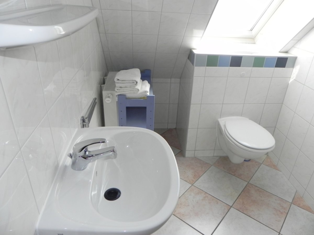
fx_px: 236
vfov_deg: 53.1
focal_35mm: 26
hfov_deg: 67.3
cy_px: 118
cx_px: 157
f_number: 3.5
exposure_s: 1/82.5
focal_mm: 4.6
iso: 160
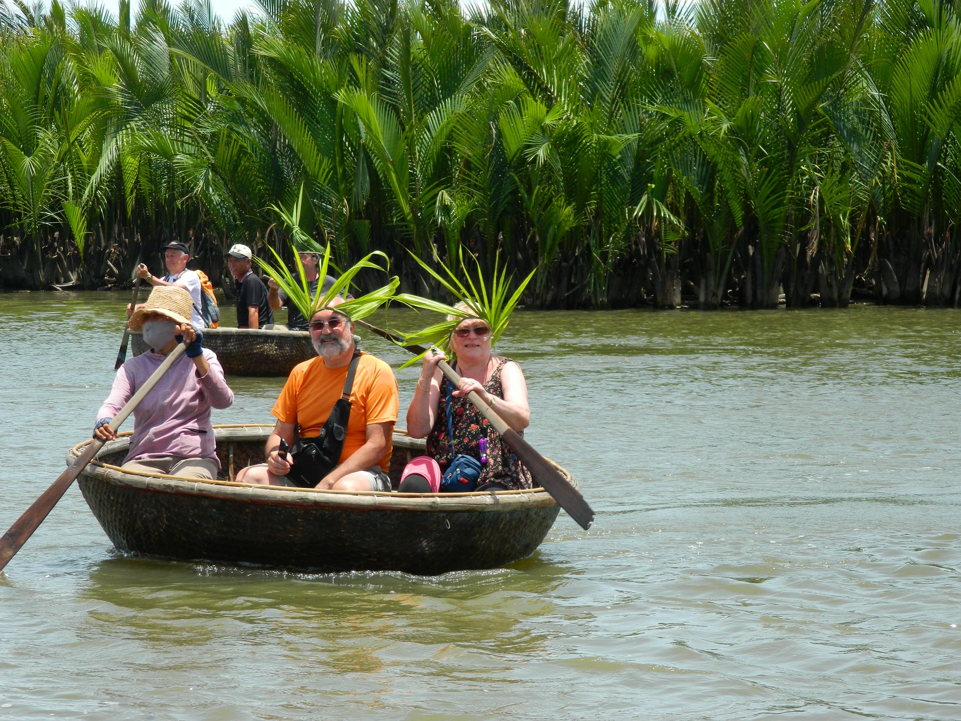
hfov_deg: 15.3
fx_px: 3581
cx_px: 480
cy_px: 360
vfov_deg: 11.5
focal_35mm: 129
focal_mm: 23.2
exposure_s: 1/500
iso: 110
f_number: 4.7
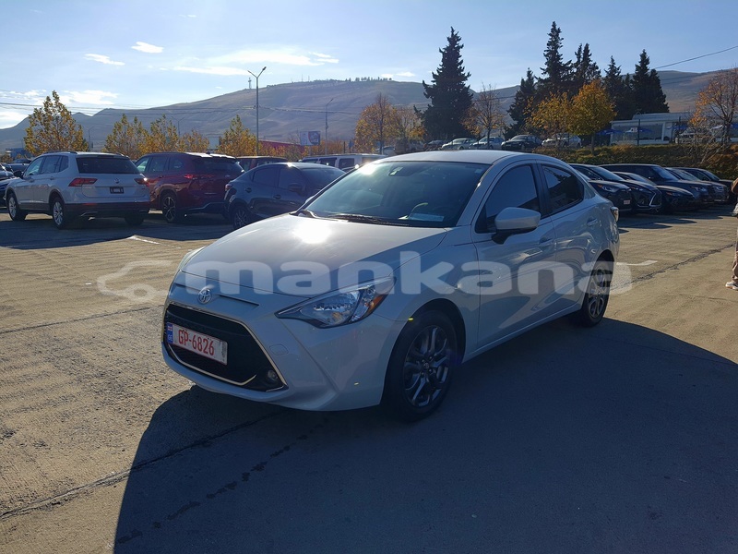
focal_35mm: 26
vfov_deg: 53.1
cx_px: 369
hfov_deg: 67.3
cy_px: 277
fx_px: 554
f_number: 1.7
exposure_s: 1/3333
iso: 50
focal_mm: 4.32
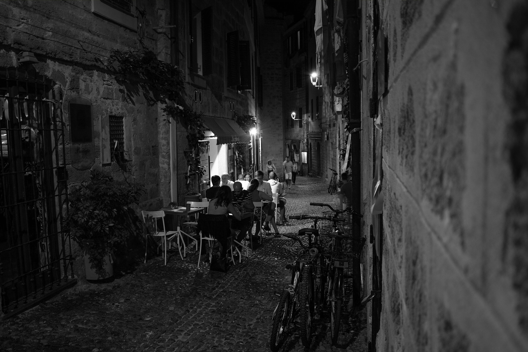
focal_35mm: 30
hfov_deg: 61.9
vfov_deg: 43.6
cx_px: 264
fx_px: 440
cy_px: 176
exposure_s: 1/4
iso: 100
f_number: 3.8
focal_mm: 20
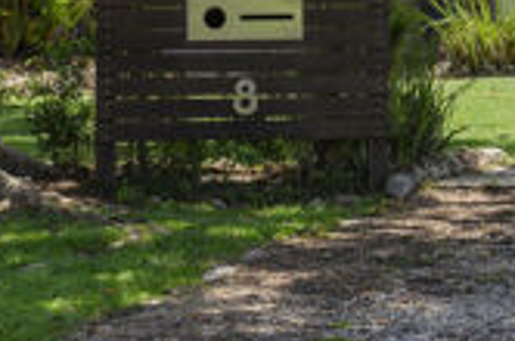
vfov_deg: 7.0
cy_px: -102
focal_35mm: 193
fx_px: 2756
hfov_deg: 10.5
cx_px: 648
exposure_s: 1/250
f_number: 9
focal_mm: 40
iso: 160
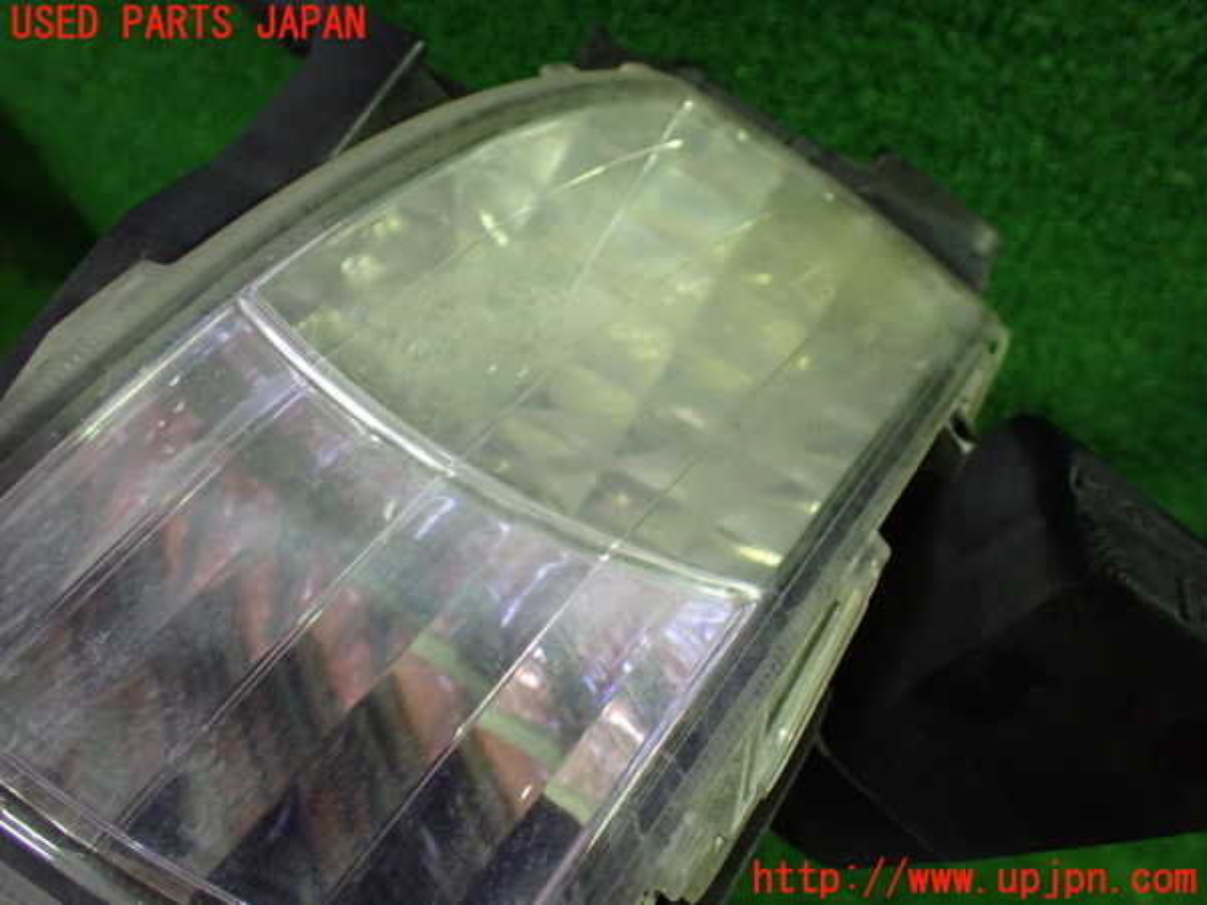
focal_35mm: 30
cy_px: 452
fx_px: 1046
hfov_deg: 60.0
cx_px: 604
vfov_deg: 46.8
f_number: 2.3
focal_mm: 5.4
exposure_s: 1/100
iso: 800
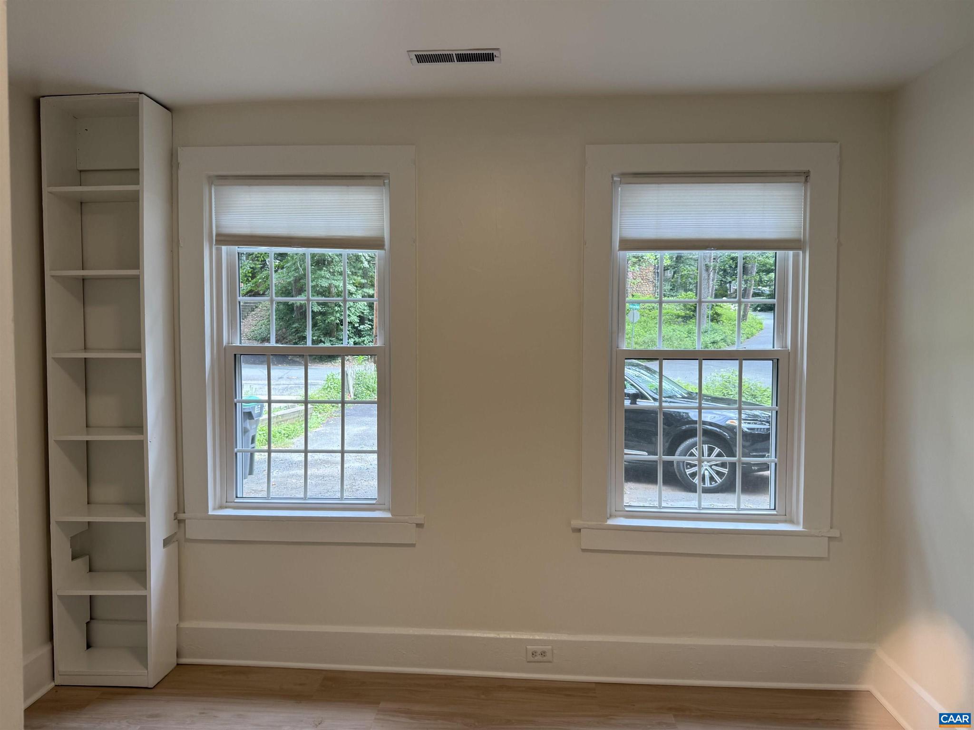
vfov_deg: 56.8
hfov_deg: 71.6
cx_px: 487
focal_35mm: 24
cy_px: 365
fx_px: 675
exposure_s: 1/120
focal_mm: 6.76
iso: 80
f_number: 1.78
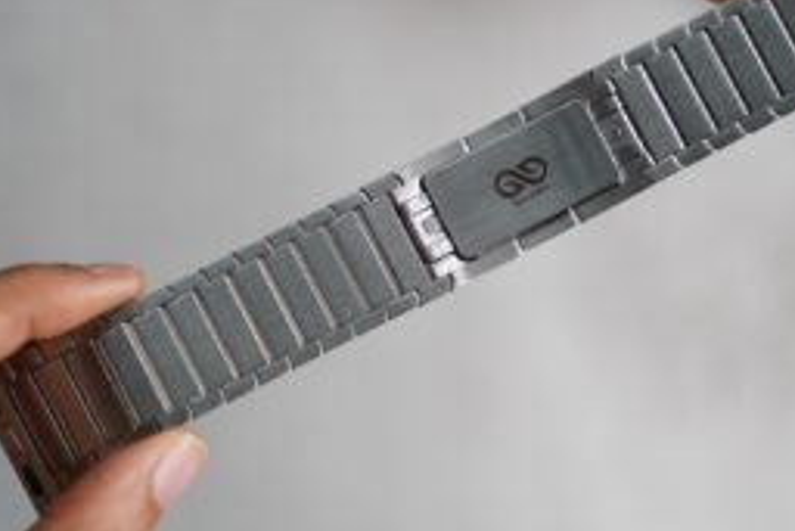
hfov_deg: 17.5
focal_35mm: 117
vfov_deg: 11.7
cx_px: 506
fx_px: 2585
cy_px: 154
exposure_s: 1/80
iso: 640
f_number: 4
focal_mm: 75
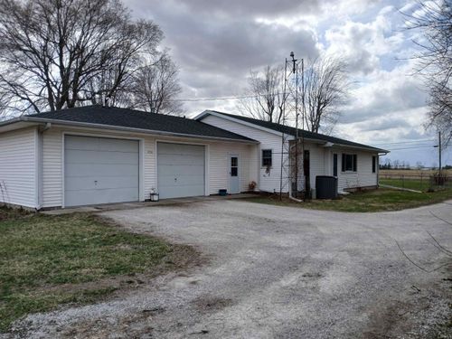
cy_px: 170
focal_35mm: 26
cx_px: 226
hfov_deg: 67.3
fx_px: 339
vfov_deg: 53.1
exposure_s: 1/794
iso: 20
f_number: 1.8
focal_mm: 3.98
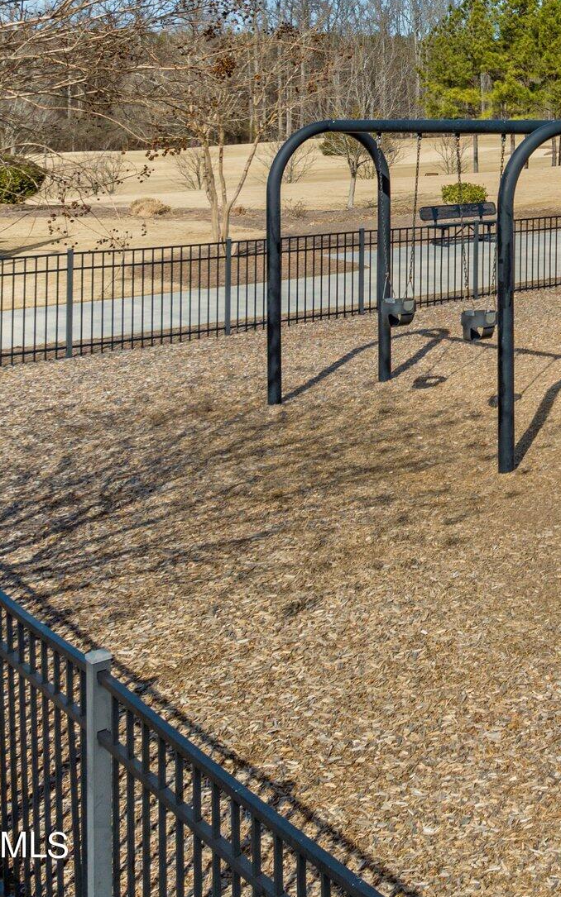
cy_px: 268
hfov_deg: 22.5
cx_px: 820
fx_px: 1174
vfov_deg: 41.1
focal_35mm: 48
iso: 100
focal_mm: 12.29
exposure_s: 1/1250
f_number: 2.8
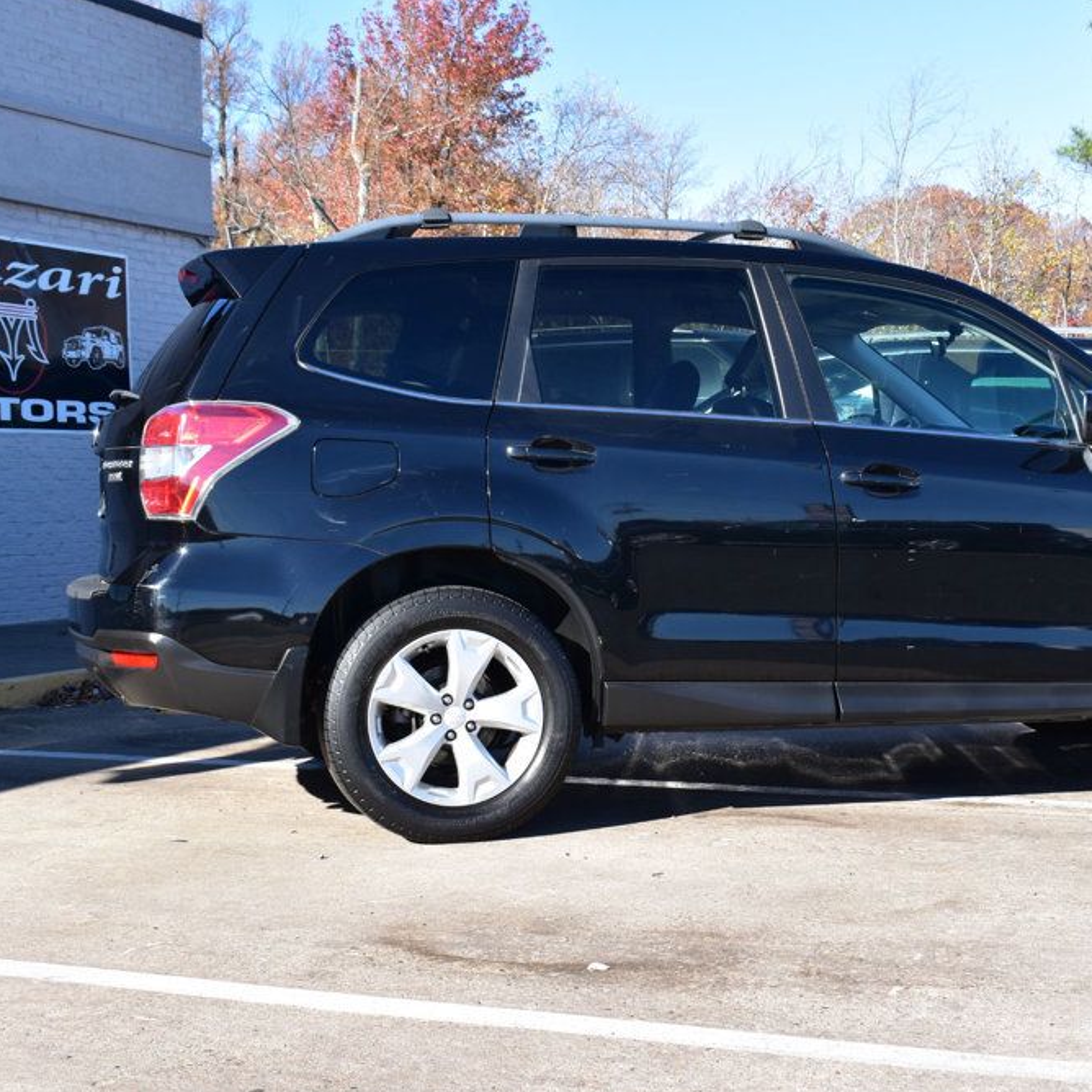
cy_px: 541
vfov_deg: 30.2
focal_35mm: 57
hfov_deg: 30.1
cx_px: 701
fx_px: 2022
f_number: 10
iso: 400
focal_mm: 29
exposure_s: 1/250
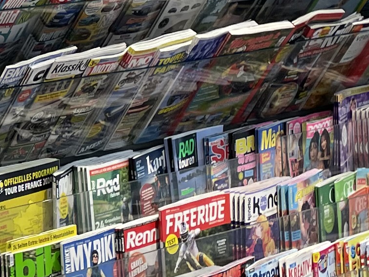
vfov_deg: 10.5
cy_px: -32
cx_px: -188
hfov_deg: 13.4
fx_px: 1482
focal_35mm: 139
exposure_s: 1/100
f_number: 1.6
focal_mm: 4.2
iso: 50
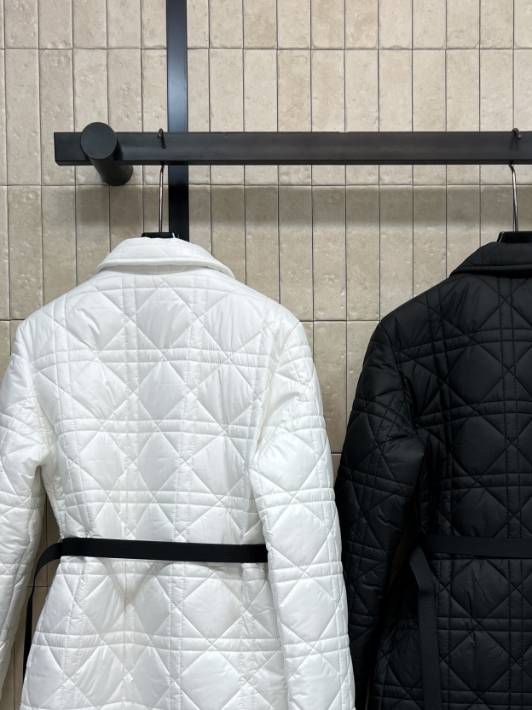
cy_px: 517
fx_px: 922
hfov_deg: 32.0
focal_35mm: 45
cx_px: 338
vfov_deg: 41.1
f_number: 1.5
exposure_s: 1/159
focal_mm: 5.7
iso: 40
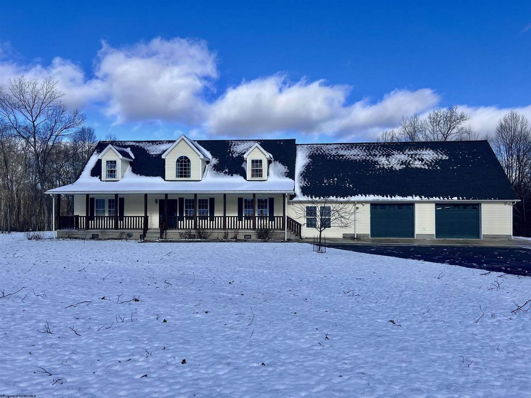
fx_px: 399
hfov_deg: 67.3
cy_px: 199
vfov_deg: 53.1
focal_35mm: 26
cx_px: 266
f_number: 1.5
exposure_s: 1/6211
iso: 50
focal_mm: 5.7
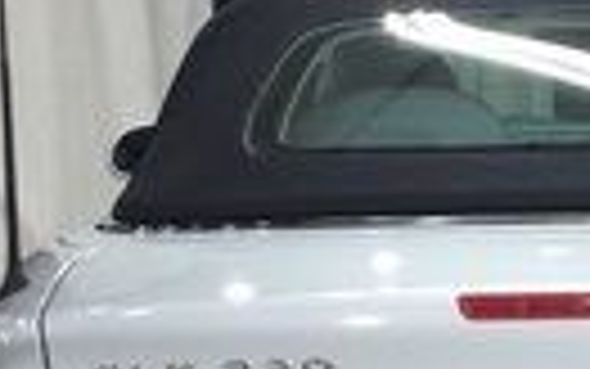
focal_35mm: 165
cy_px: 459
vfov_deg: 7.9
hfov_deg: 12.5
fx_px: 2654
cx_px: 595
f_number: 2.4
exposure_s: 1/24
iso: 50
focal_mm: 3.3
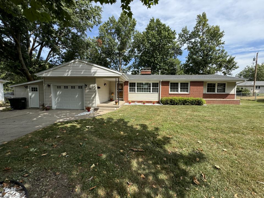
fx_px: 107
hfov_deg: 102.1
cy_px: 99
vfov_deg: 85.7
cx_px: 132
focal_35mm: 14
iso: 40
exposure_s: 1/993
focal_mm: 2.22
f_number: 2.2
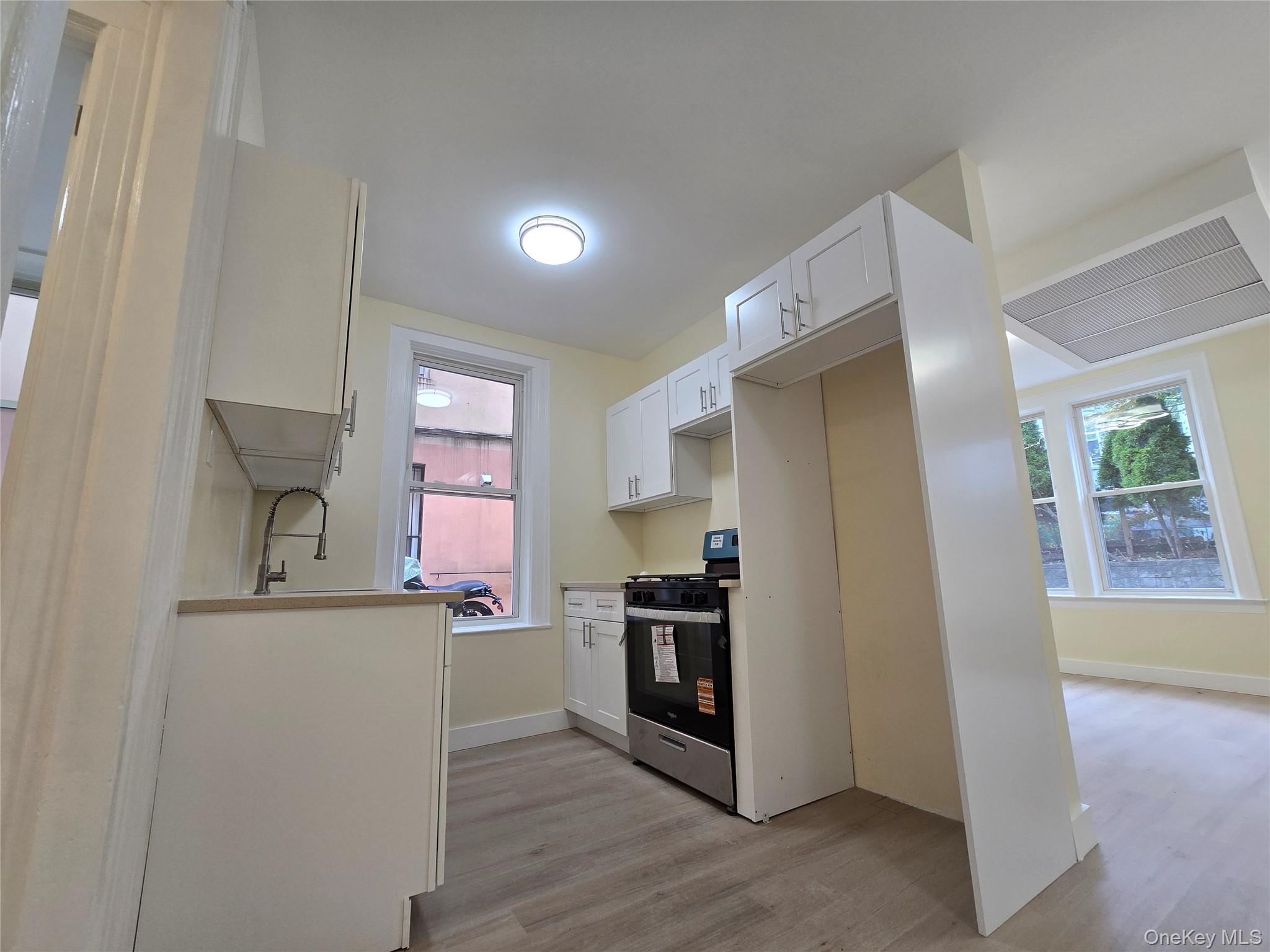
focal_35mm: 13
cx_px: 635
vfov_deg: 89.9
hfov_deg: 106.2
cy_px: 476
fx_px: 477
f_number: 2.2
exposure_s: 1/60
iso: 80
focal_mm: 2.2
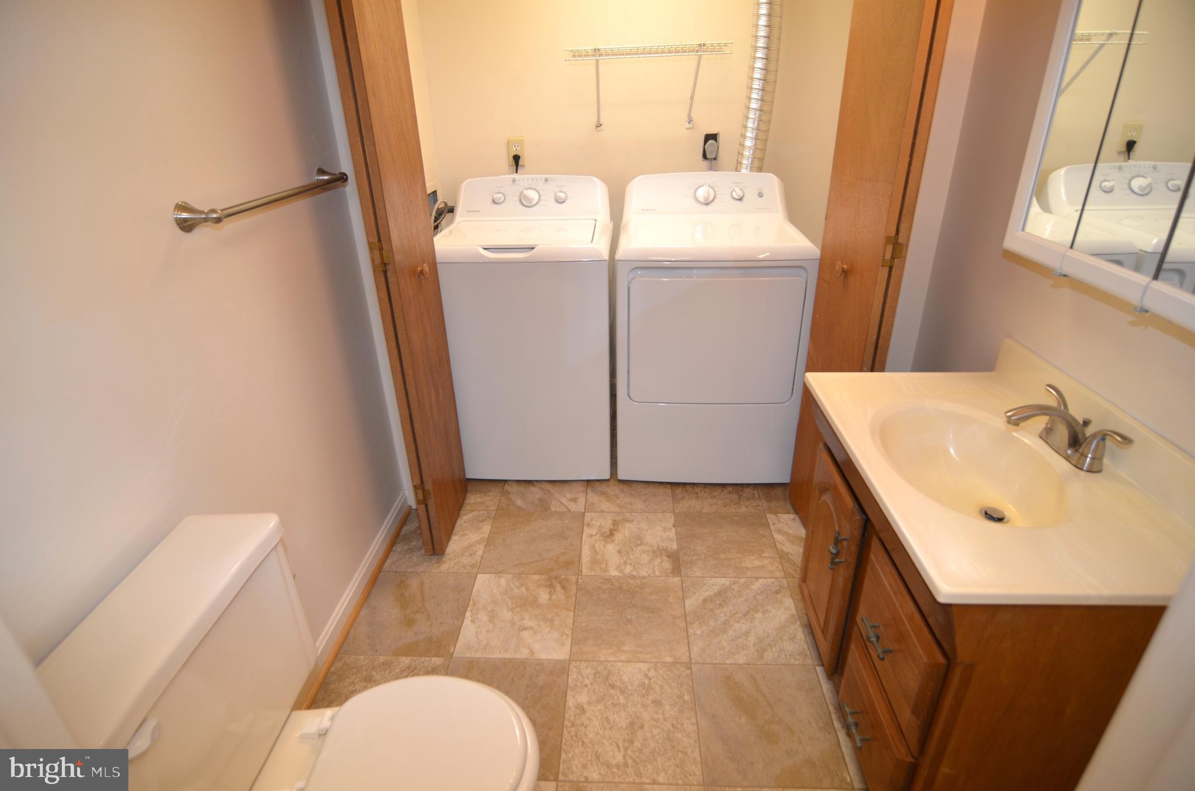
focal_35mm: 18
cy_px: 396
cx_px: 598
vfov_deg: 67.1
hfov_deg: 90.1
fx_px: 596
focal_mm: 12
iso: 280
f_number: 4
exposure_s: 1/60
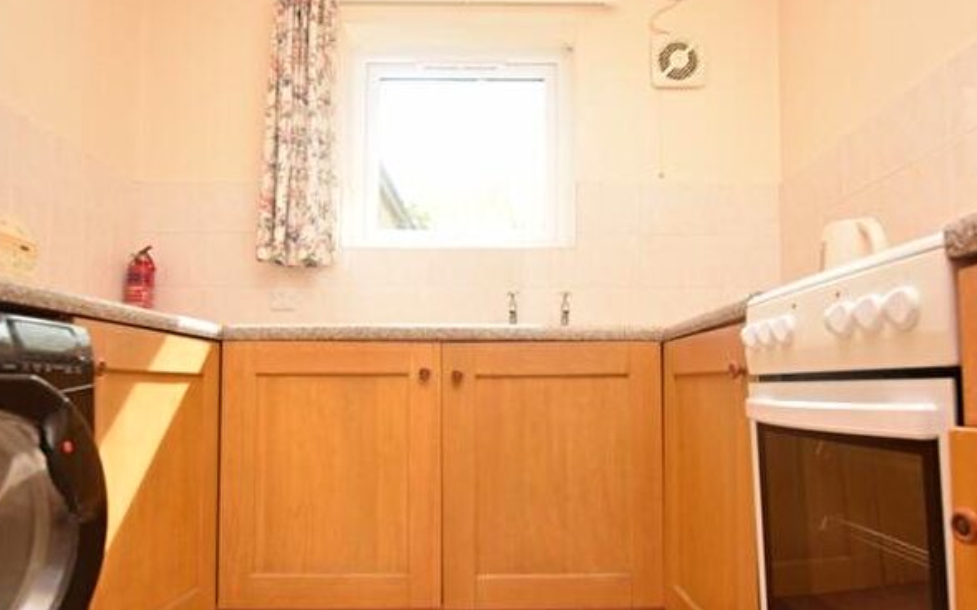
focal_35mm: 24
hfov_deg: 75.7
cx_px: 503
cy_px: 361
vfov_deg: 51.5
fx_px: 628
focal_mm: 13
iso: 400
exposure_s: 1/125
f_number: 5.6
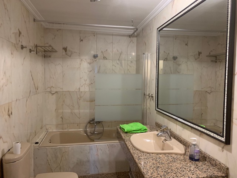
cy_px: 89
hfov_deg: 67.3
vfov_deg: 53.1
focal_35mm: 26
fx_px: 178
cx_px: 118
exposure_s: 1/33
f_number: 1.8
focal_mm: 4.25
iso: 320
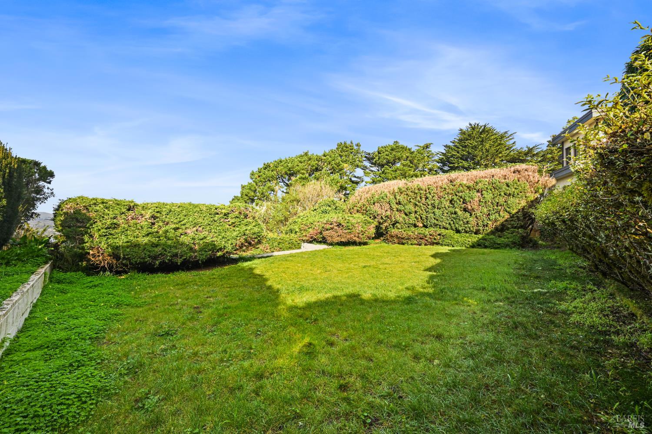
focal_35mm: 14
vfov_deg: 81.2
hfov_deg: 104.3
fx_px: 254
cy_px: 217
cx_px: 326
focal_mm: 14
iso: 800
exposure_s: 1/80
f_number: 10
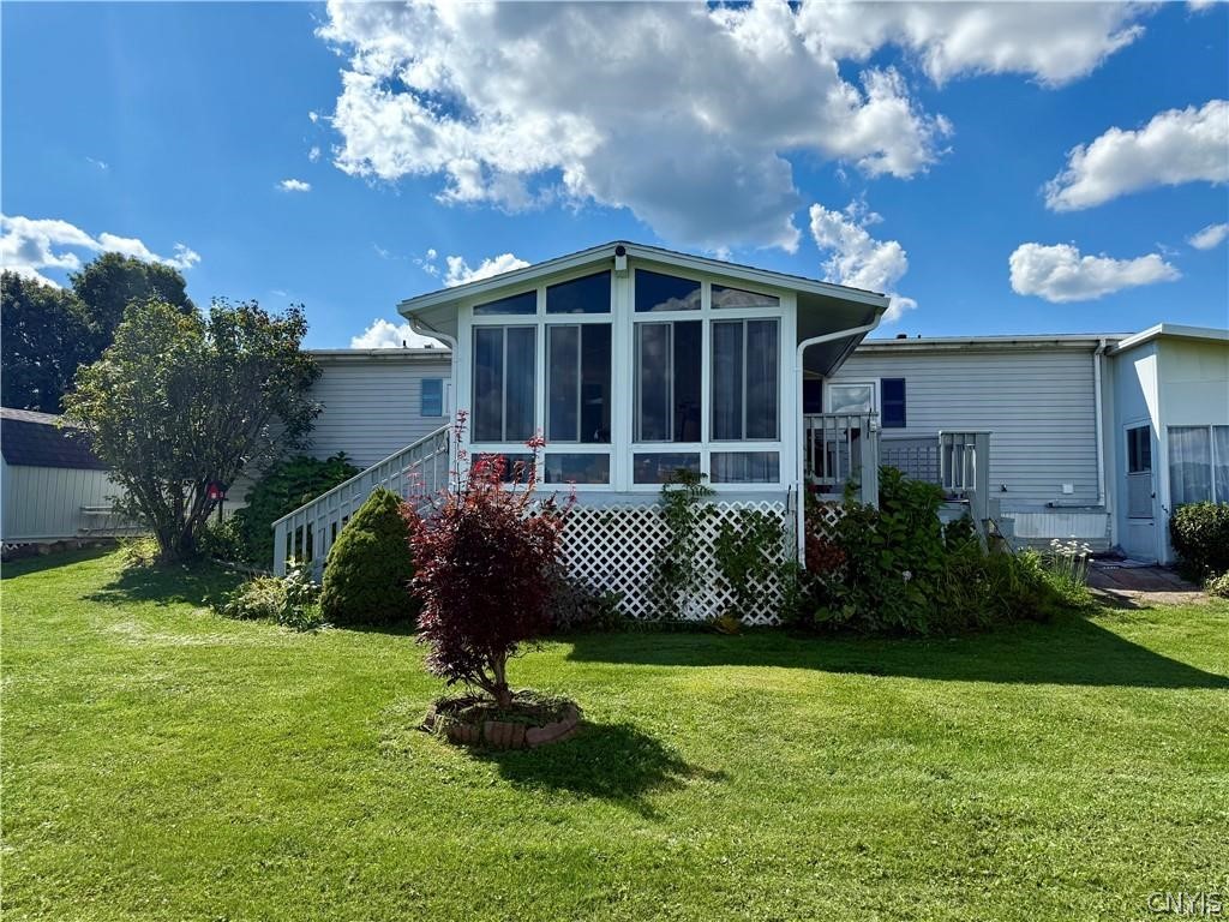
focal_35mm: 24
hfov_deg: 71.6
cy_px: 461
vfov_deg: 56.8
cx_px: 614
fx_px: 852
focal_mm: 6.76
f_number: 1.78
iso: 100
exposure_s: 1/6711
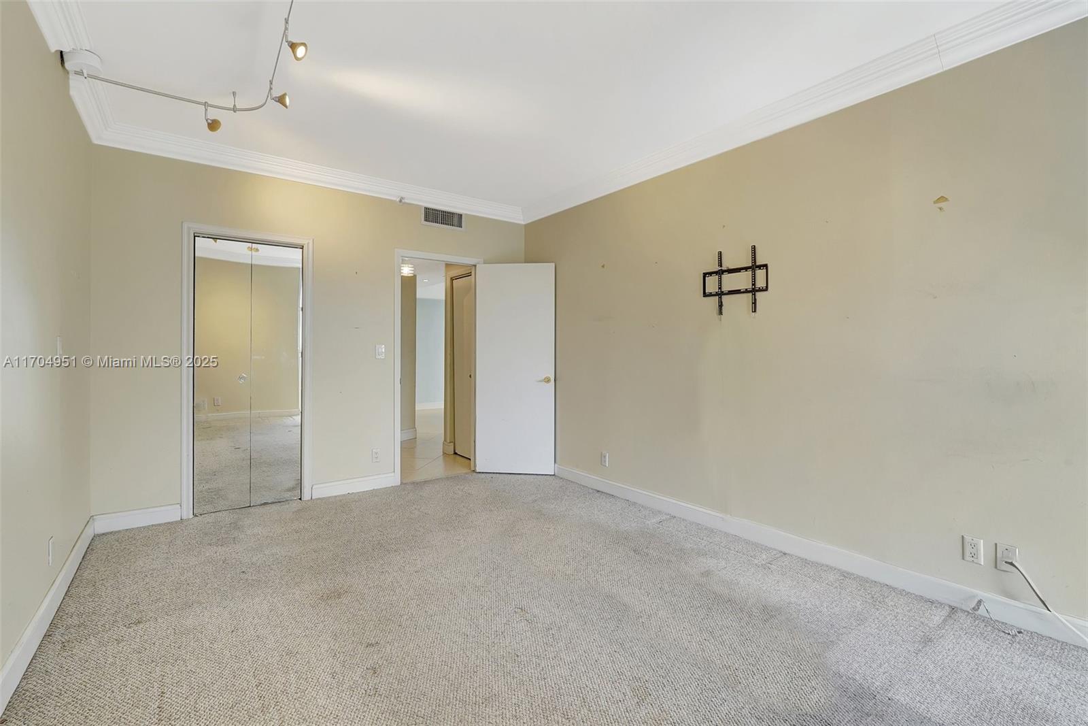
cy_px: 363
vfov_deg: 73.8
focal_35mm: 16
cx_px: 544
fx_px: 484
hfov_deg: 96.7
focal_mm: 16
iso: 640
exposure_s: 1/15
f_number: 13
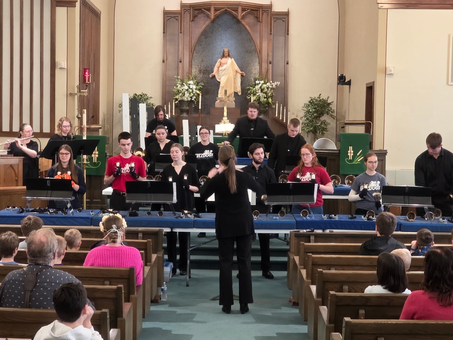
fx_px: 903
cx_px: 226
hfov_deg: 28.2
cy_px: 170
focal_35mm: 69
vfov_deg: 21.3
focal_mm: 7.9
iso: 250
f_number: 2.4
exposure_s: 1/30
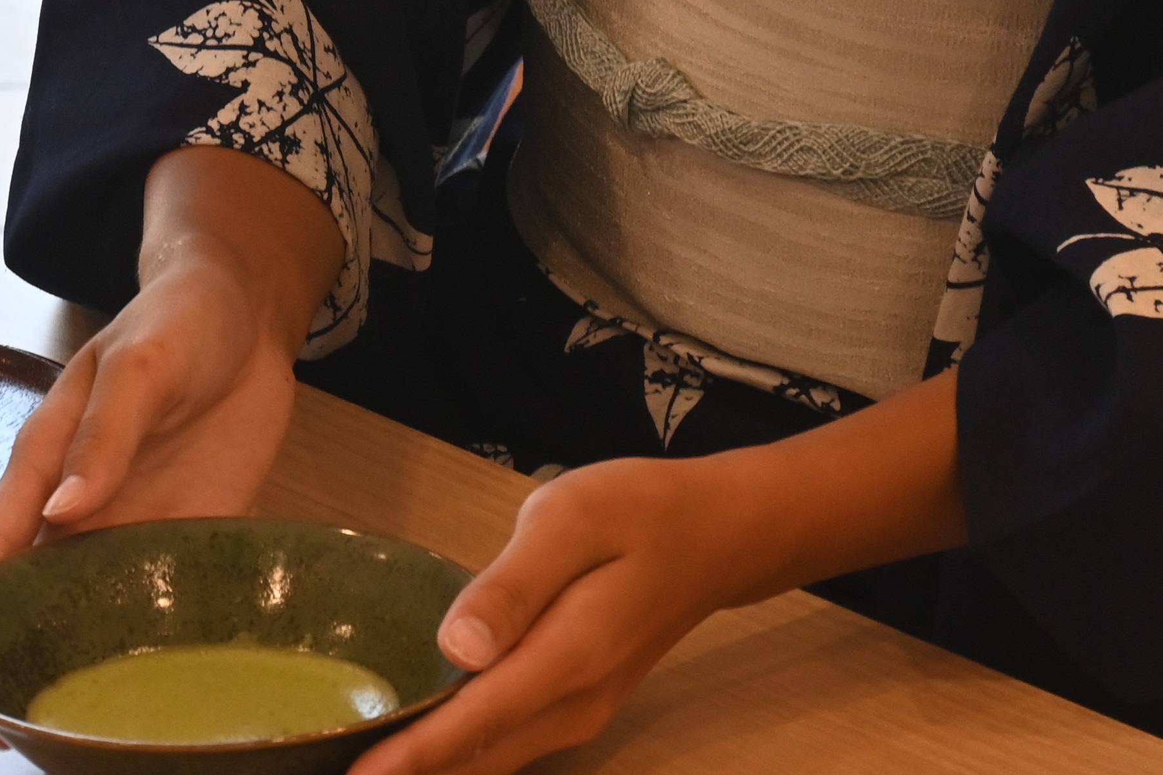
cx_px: 45
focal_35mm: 219
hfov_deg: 9.4
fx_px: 7059
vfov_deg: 6.3
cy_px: 170
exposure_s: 1/125
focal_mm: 47
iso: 640
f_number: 6
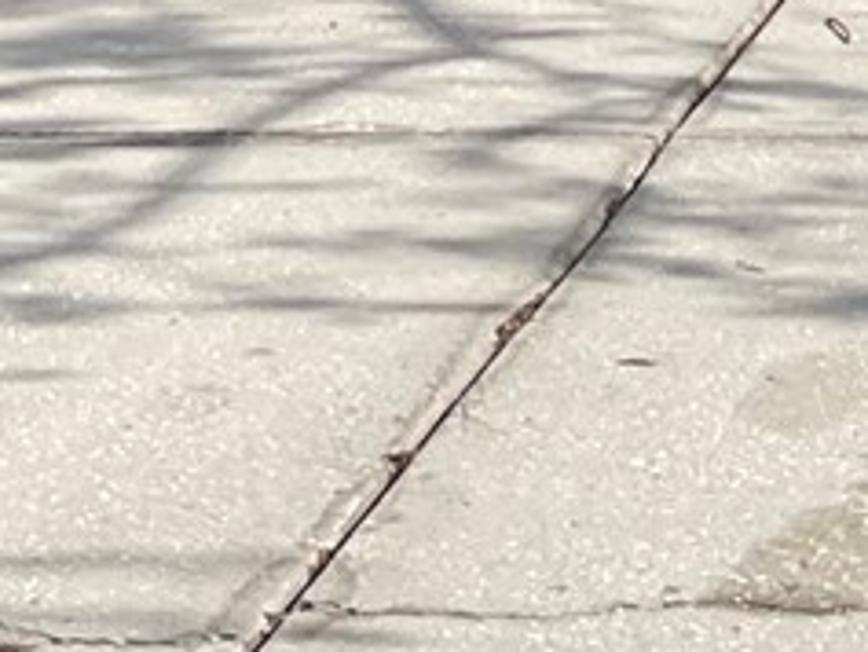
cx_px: 1399
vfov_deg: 7.0
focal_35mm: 196
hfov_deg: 9.7
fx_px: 4917
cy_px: -1103
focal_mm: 3
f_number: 1.8
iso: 16
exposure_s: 1/1534
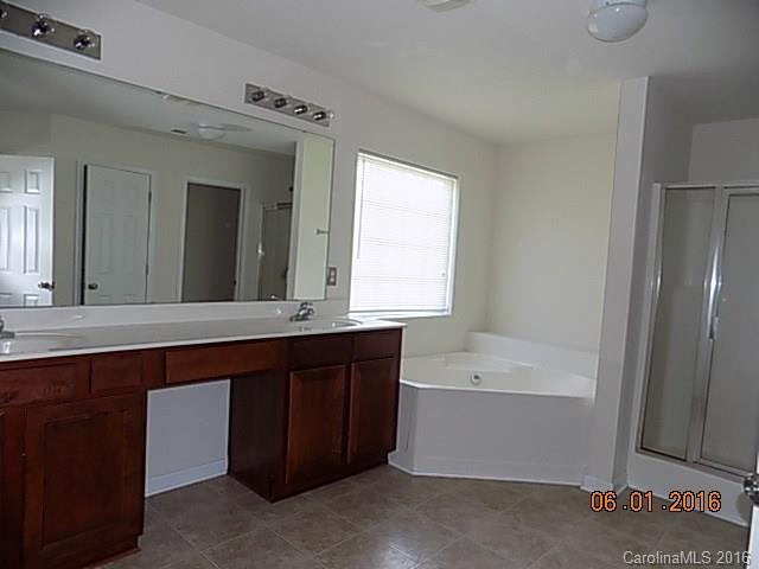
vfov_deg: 58.9
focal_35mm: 23
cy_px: 284
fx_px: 504
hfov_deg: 73.9
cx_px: 380
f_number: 3.1
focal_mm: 4
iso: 100
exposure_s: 1/30
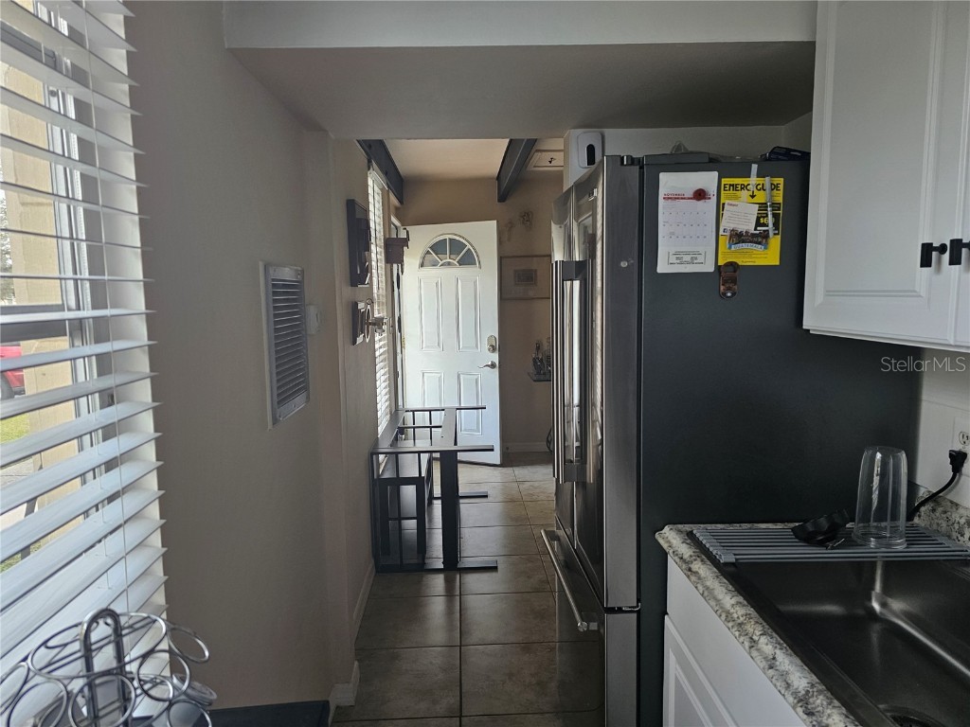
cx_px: 485
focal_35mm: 23
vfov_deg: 58.9
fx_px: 644
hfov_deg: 73.9
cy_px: 364
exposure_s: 1/207
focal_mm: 6.3
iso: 200
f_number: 1.7
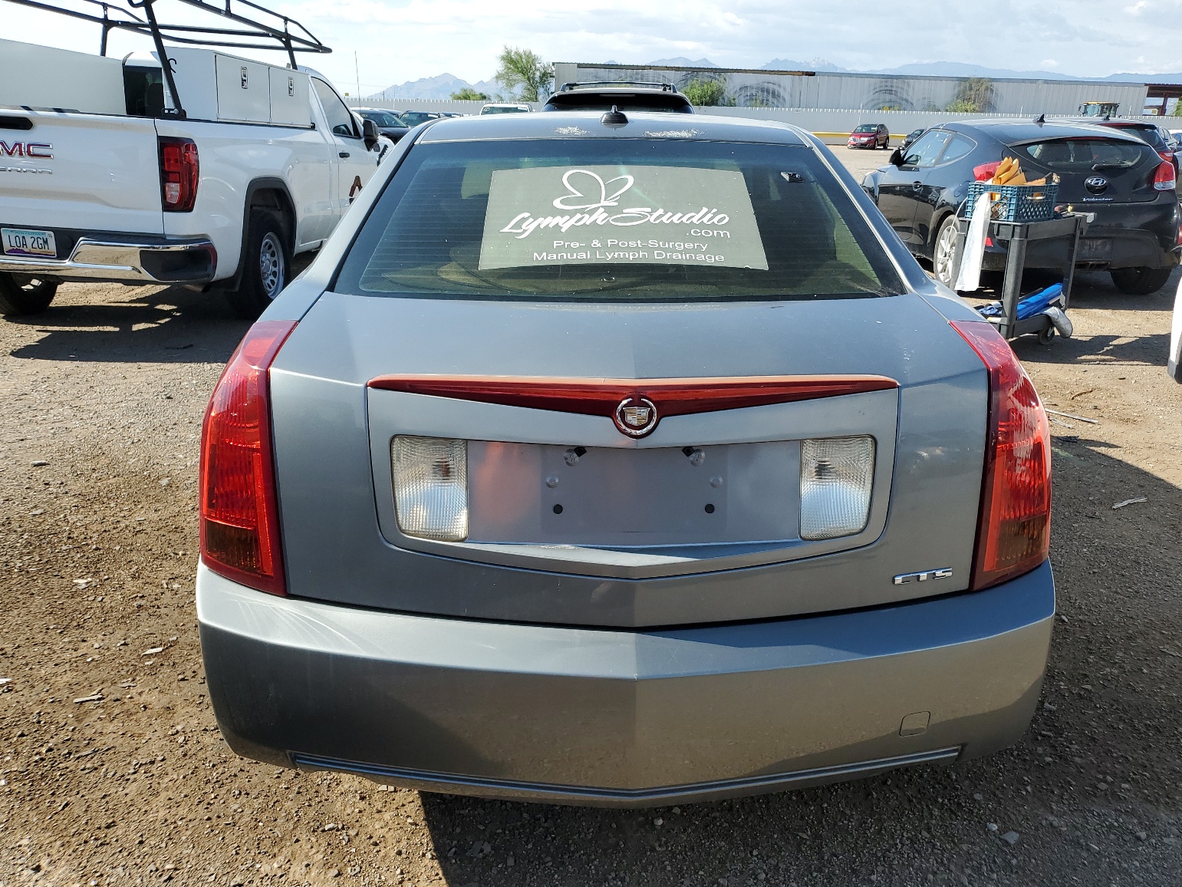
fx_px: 922
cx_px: 611
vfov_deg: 51.4
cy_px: 455
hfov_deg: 65.3
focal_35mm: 27
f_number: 1.5
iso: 50
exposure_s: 1/2000
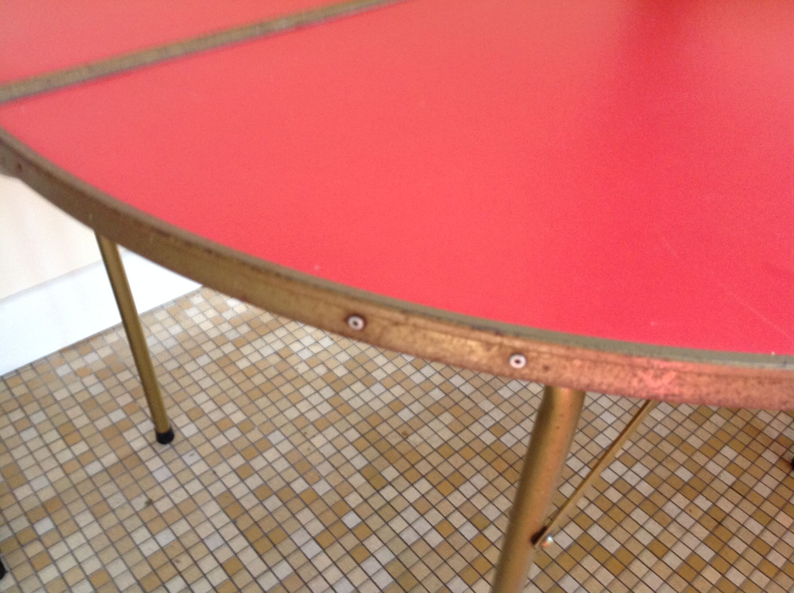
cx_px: 397
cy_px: 296
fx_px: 802
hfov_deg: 52.7
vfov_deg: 40.6
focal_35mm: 35
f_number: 2.4
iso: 160
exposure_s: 1/15
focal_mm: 4.28
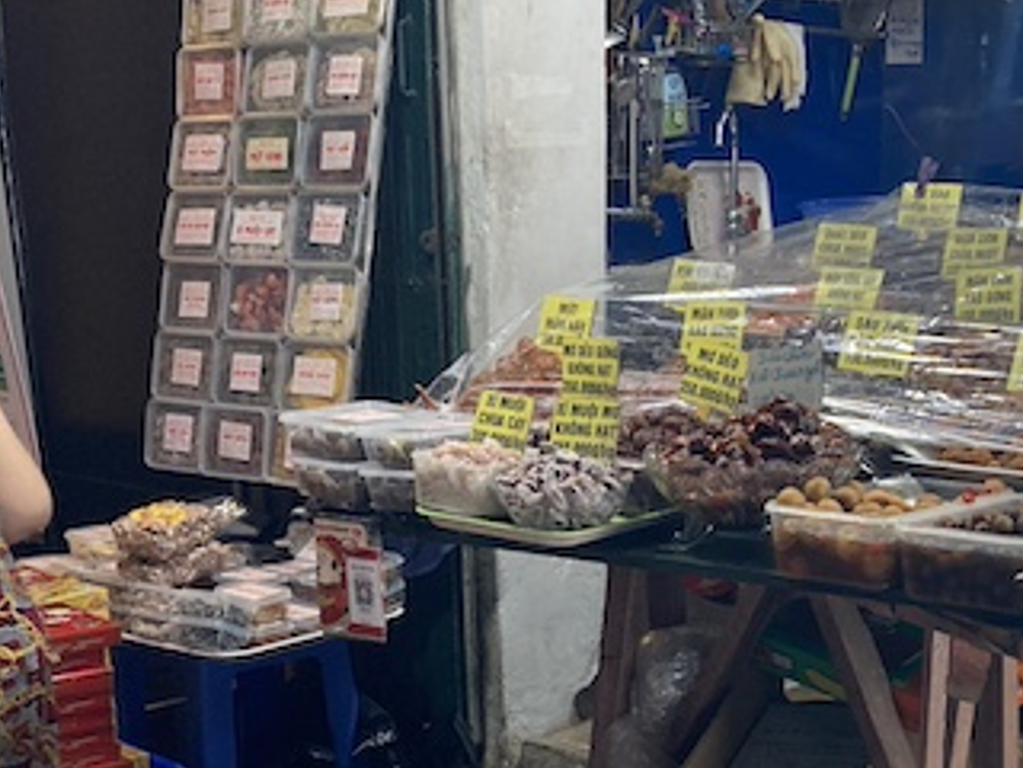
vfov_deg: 20.4
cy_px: 755
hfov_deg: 27.6
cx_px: 675
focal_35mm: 70
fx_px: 2069
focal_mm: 3.99
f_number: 1.8
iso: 64
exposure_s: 1/101
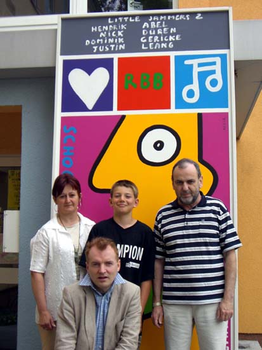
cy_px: 175
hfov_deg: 26.6
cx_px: 131
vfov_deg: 34.9
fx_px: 555
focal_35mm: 55
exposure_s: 1/160
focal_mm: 9
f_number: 3.3
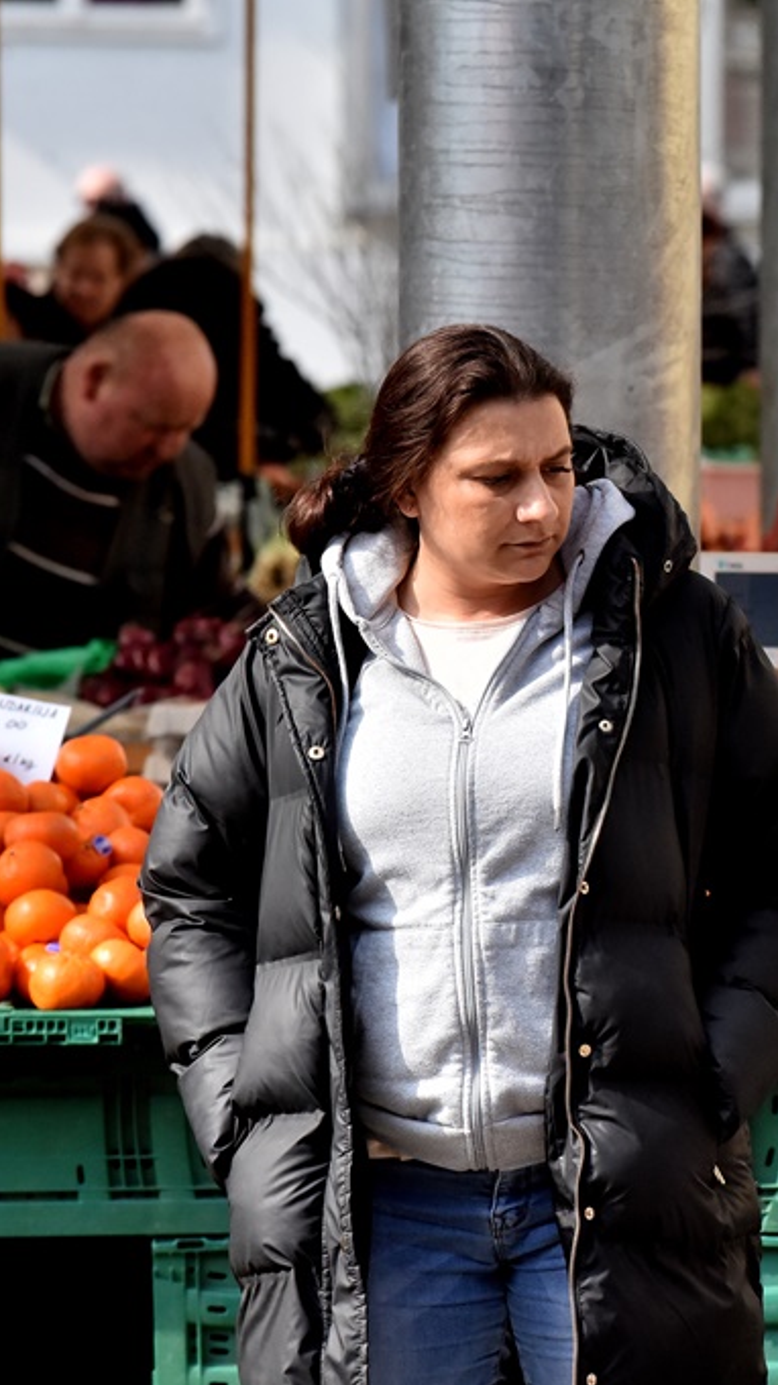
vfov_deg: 7.2
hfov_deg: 4.0
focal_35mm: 300
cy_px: 695
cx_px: 813
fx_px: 11013
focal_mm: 190
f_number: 7.1
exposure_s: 1/4000
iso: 2500
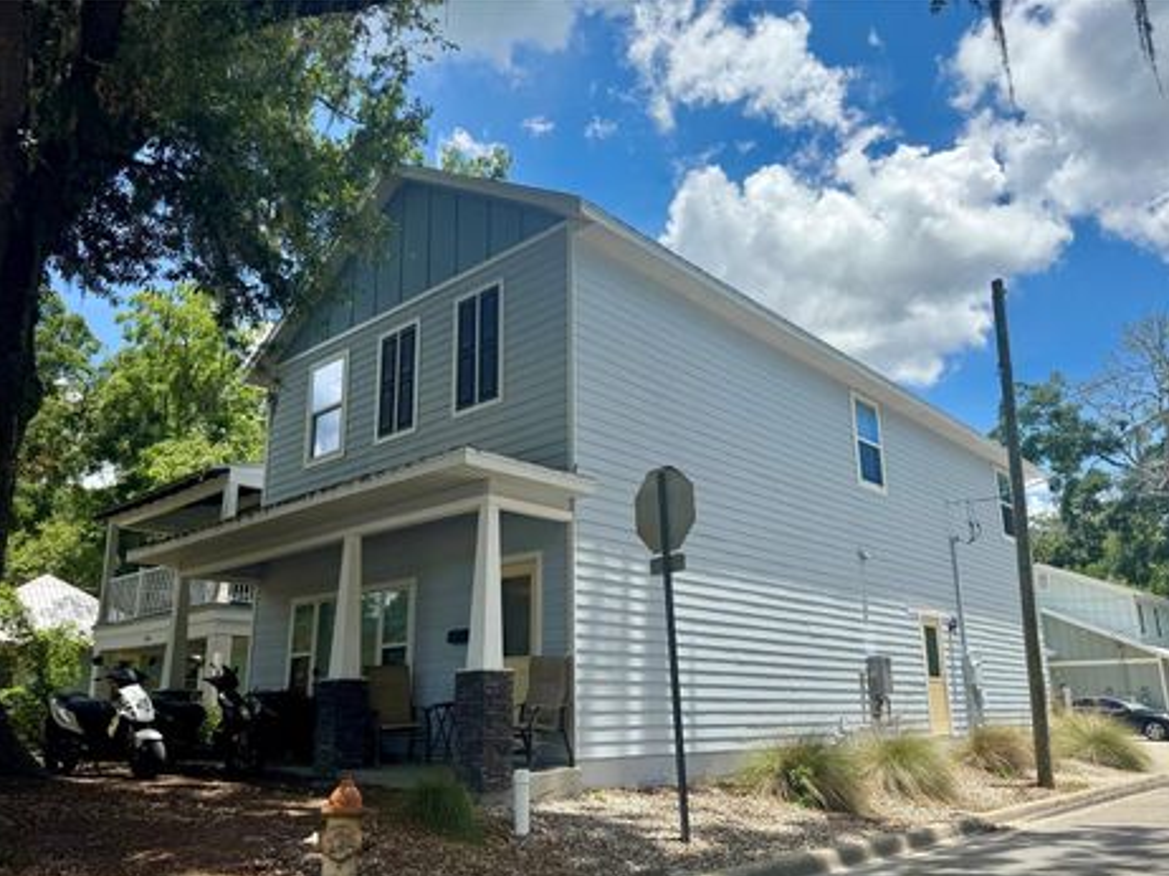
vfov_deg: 53.0
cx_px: 590
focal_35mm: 26
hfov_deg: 67.3
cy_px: 472
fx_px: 878
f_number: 1.78
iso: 80
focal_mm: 6.76
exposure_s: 1/4049
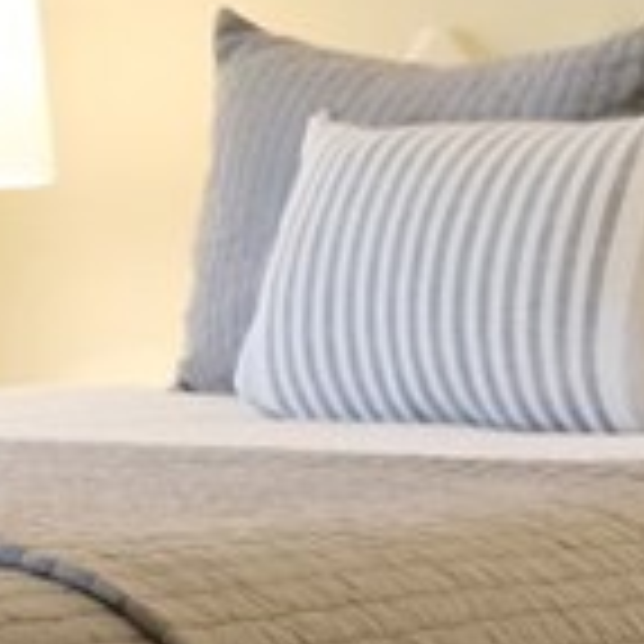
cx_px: 599
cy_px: 502
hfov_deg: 12.4
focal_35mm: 140
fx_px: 2947
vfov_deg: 12.4
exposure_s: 1/100
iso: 2500
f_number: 3.5
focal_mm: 15
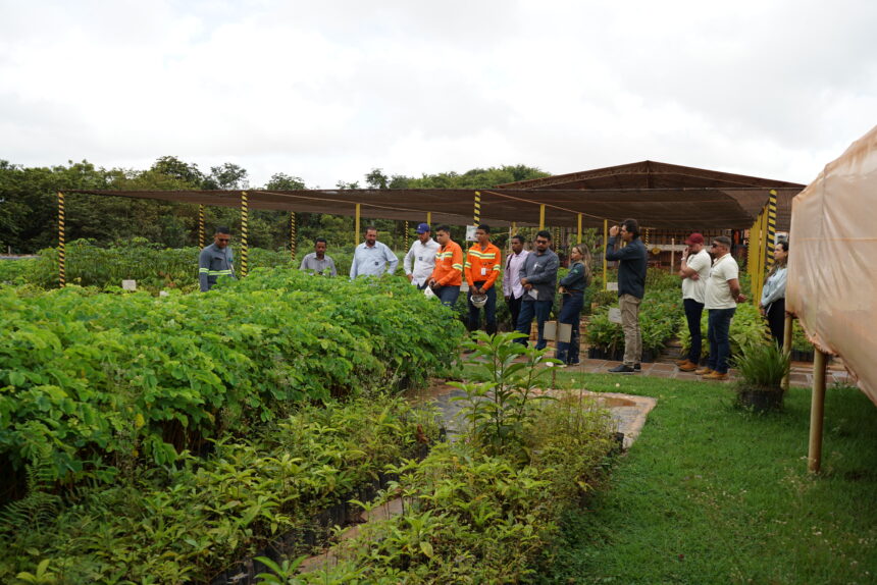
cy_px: 292
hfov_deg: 61.9
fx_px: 731
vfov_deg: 43.6
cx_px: 438
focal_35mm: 30
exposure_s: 1/250
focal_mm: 30
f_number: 7.1
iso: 200
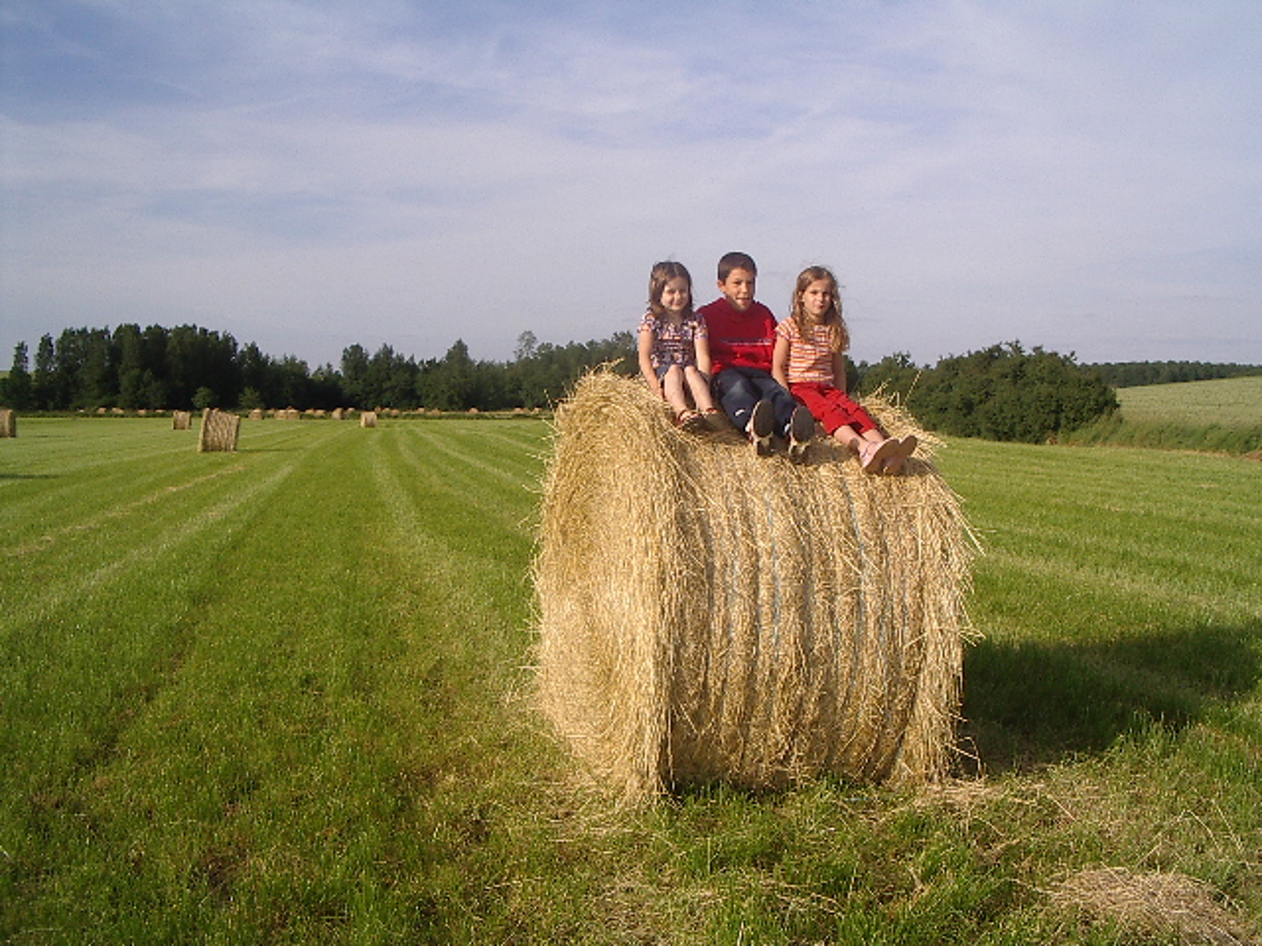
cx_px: 631
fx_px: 1385
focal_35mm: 38
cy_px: 473
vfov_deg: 37.7
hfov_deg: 49.0
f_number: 4.8
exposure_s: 1/500
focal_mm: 5.8
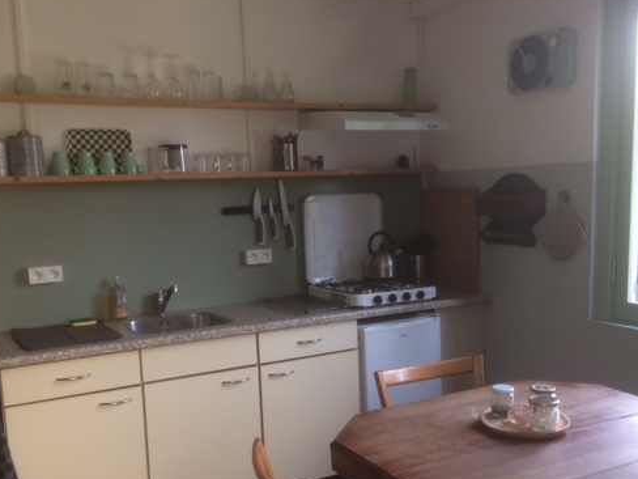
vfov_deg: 37.5
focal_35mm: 38
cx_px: 315
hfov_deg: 49.0
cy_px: 297
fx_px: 700
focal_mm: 4.15
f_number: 2.2
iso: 32
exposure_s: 1/33
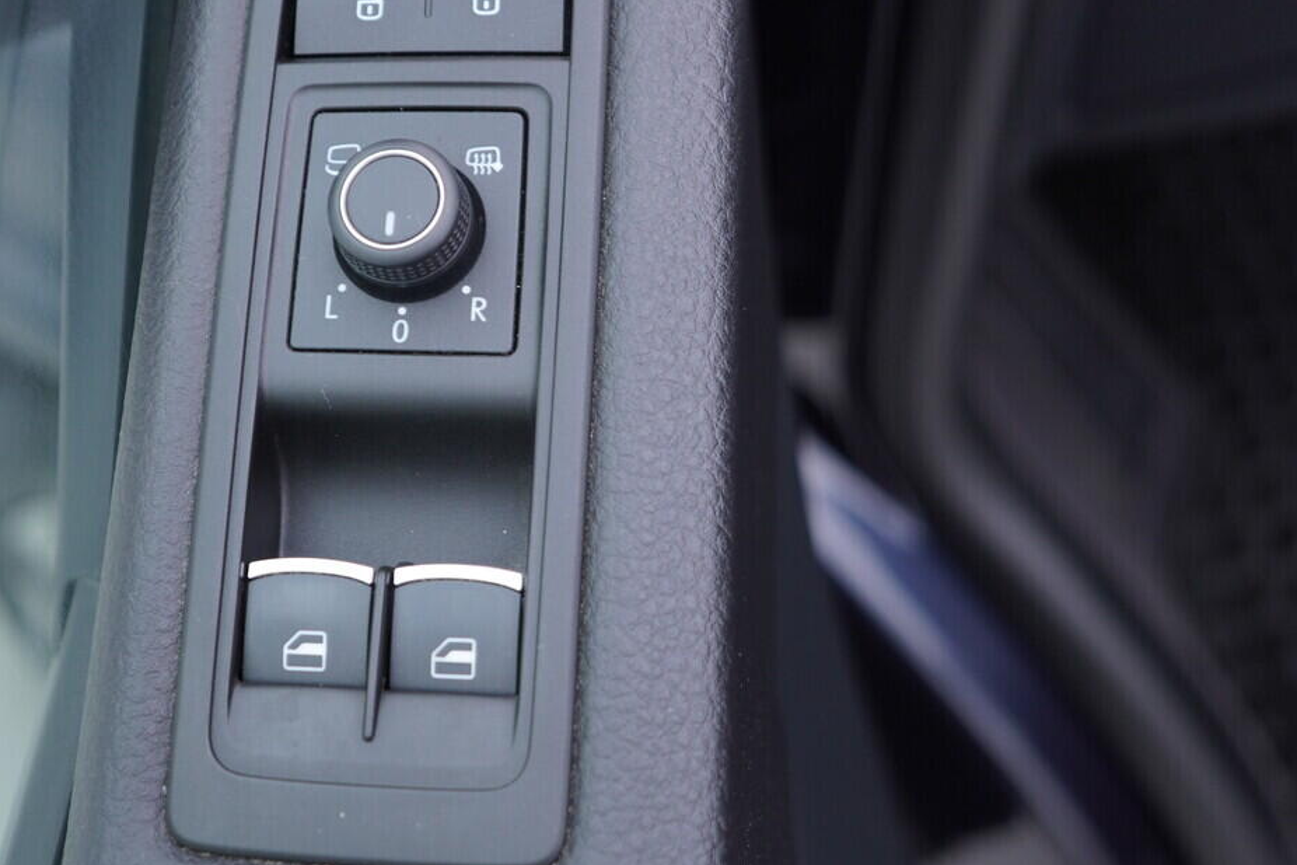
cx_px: 447
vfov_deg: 24.1
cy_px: 310
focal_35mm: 56
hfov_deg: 35.3
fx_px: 2017
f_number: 2.8
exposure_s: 1/40
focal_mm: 24
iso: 125
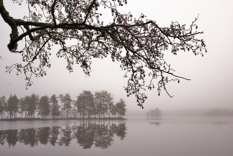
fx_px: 324
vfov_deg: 27.0
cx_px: 116
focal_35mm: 50
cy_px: 78
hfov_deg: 39.6
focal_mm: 50
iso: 100
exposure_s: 1/125
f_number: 5.6
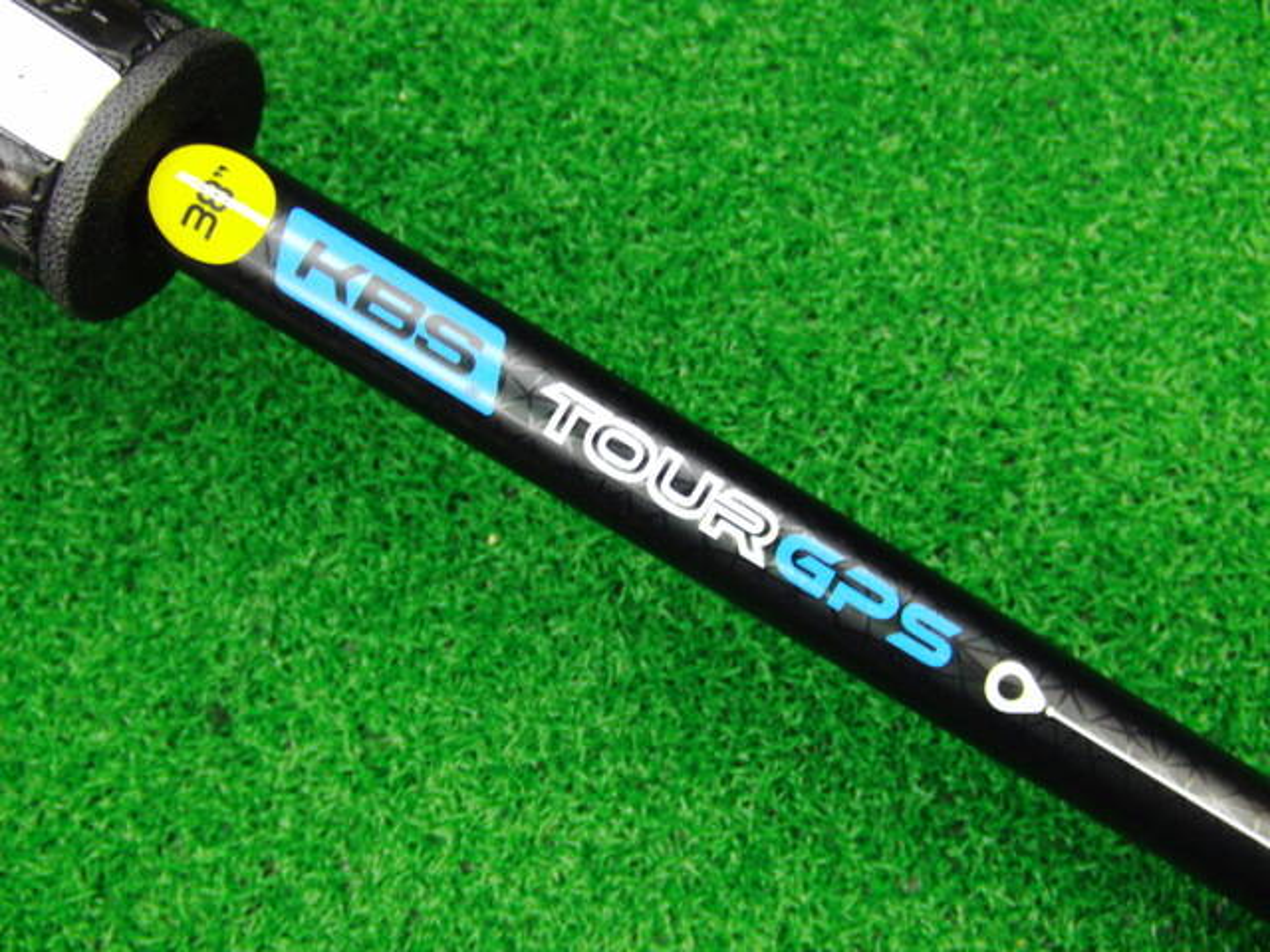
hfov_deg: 50.1
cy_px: 476
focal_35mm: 37
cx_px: 635
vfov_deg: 38.7
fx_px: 1357
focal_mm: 6.42
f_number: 3.6
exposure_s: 1/25
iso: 400
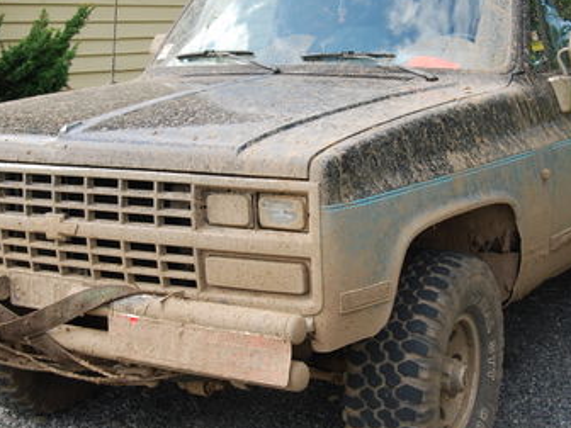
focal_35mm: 66
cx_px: 318
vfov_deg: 22.2
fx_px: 1089
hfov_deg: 29.4
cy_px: 192
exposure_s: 1/80
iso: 200
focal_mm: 24
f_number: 8
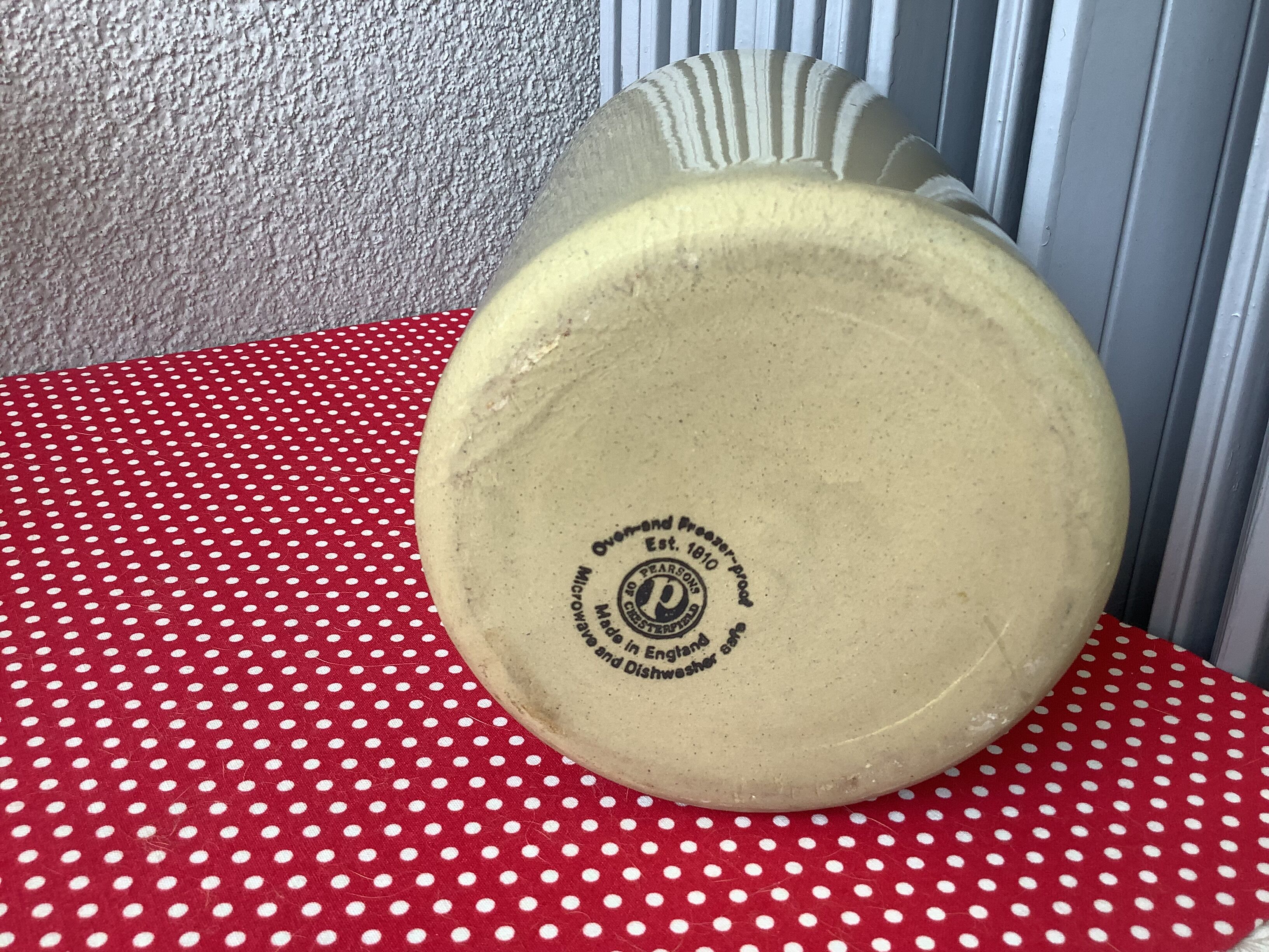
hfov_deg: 58.4
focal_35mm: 31
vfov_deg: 45.4
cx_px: 634
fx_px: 1136
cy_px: 476
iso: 32
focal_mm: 3.3
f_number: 2.4
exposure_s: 1/100
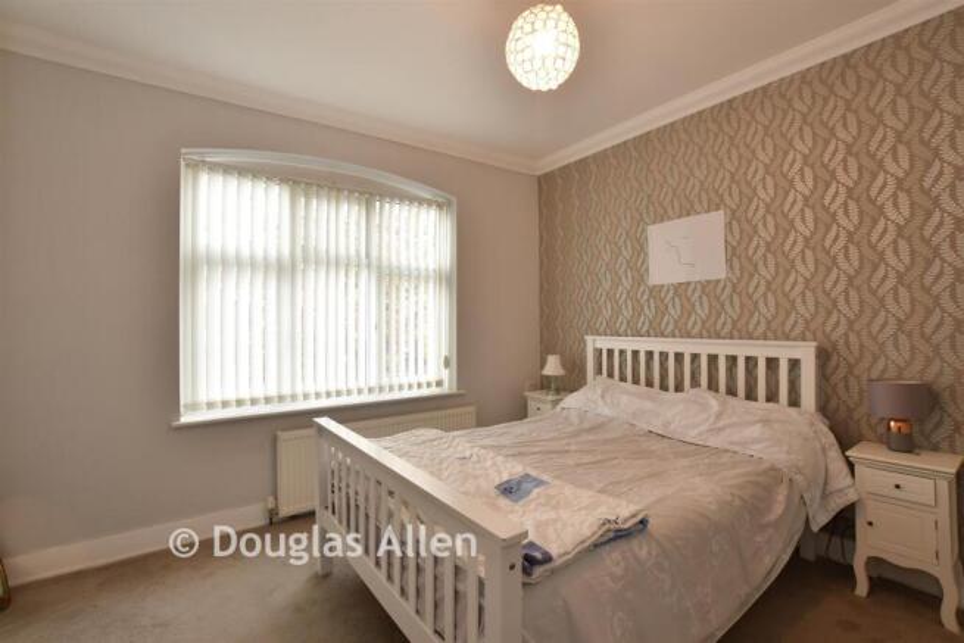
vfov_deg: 77.4
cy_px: 322
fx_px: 402
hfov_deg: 100.4
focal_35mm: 15
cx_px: 482
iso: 400
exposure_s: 1/25
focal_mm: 10
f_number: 8
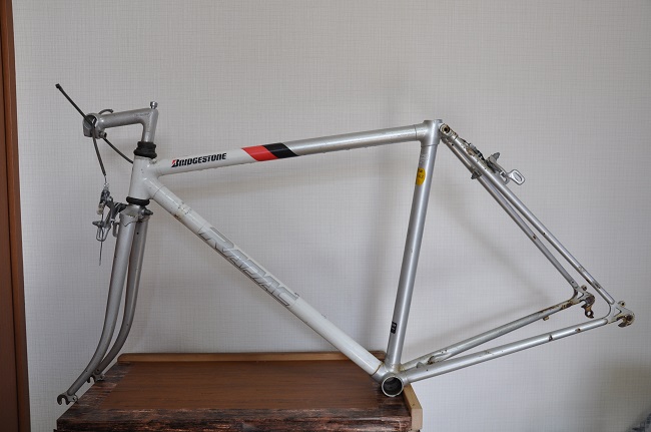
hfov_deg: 59.6
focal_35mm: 32
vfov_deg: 41.6
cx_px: 326
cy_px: 216
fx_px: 569
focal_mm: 21
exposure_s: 1/100
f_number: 5
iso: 400
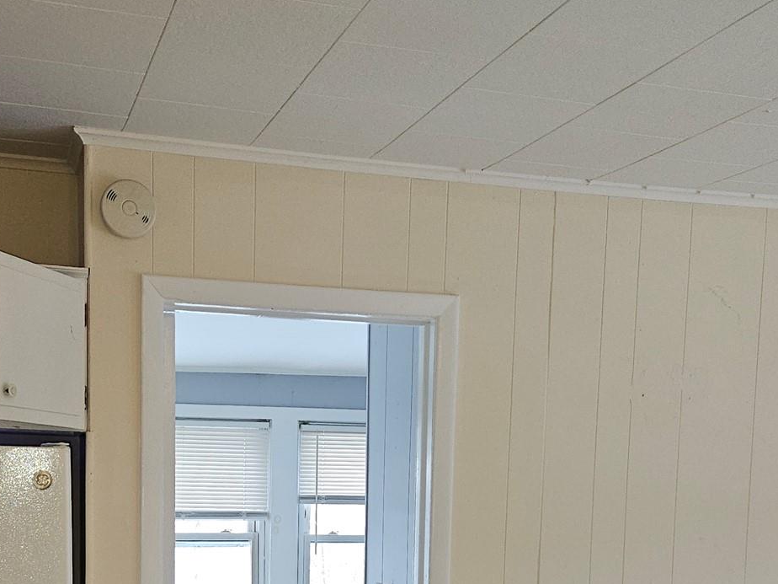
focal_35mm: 51
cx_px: 324
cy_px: 587
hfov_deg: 37.4
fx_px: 1146
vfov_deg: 26.9
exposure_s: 1/60
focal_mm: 5.4
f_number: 1.8
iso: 64
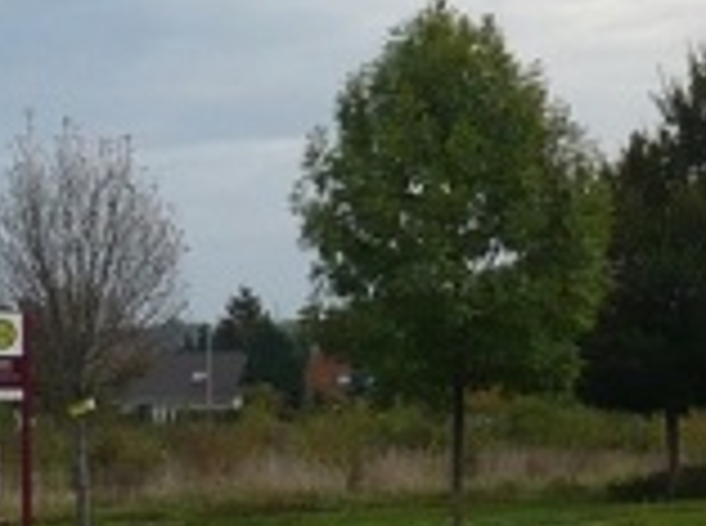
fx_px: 3174
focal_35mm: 156
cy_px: 351
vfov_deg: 9.5
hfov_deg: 12.7
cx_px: 229
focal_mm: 6
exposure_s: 1/500
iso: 100
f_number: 2.9
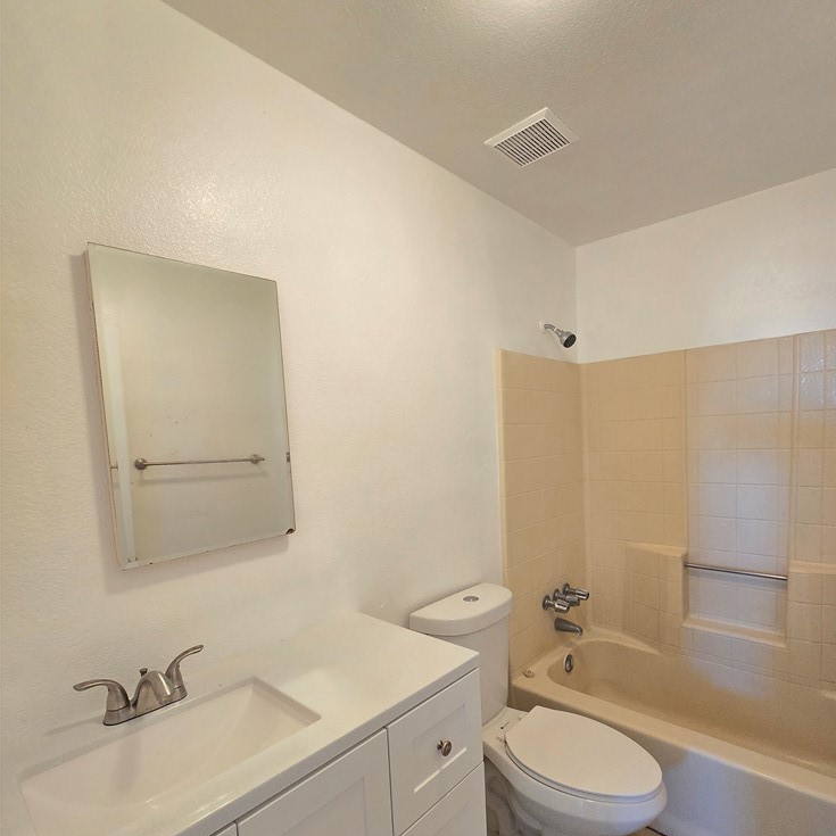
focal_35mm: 16
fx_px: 437
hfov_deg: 87.4
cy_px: 464
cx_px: 436
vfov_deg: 87.1
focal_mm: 2.2
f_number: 2.2
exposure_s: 1/60
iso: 250
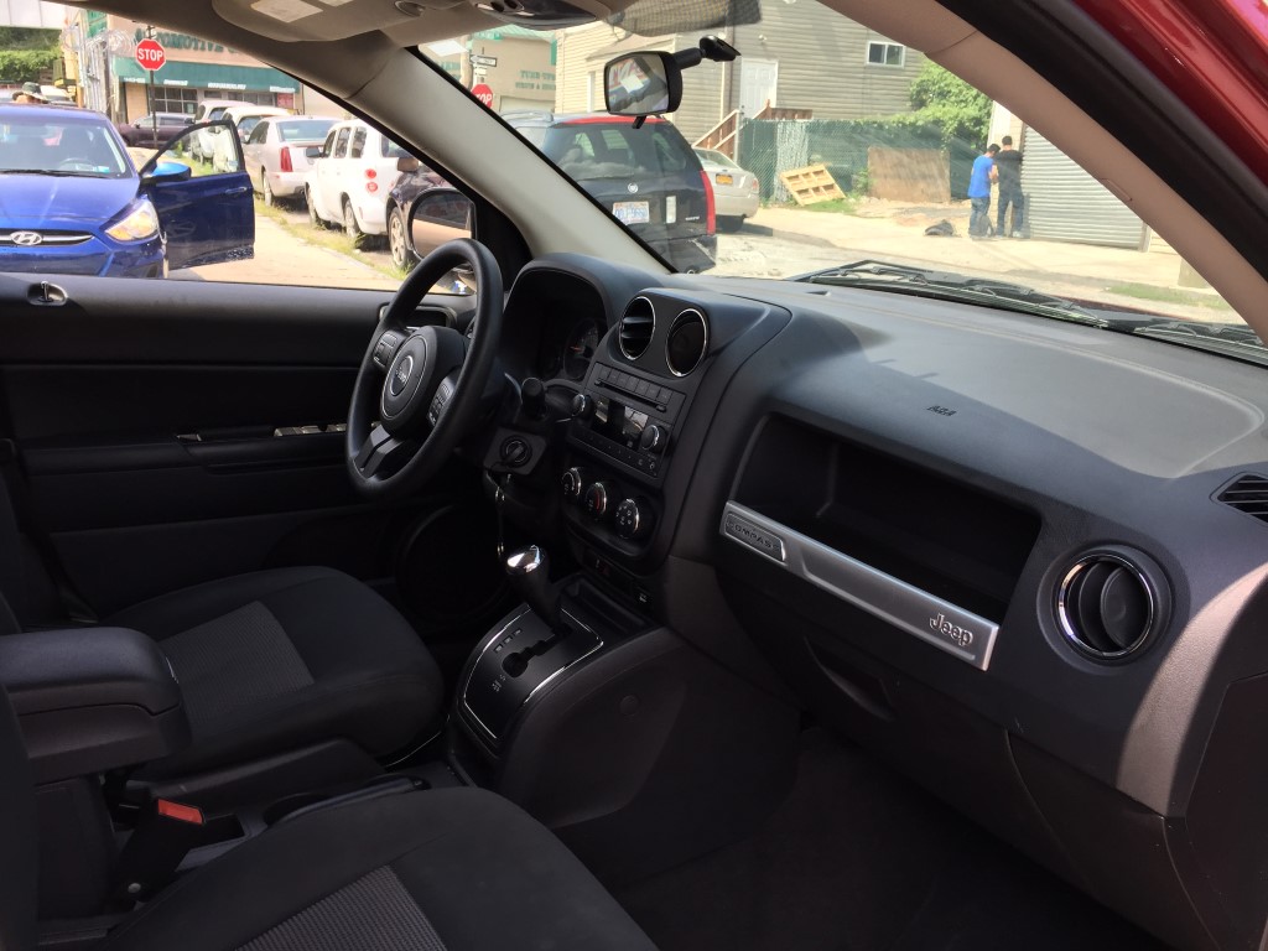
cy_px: 476
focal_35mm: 29
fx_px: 1062
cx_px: 634
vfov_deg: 48.2
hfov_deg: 61.7
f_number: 2.2
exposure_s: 1/377
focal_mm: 4.15
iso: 32
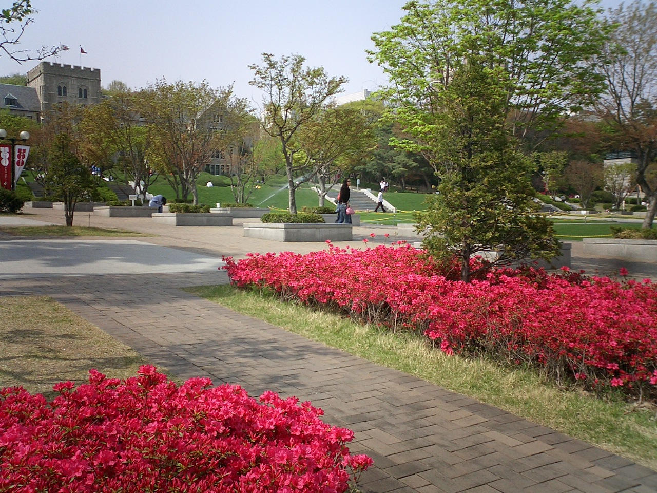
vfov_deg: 38.7
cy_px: 246
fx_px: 702
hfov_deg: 50.1
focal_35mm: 37
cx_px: 328
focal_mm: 5.6
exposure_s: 1/800
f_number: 3.5
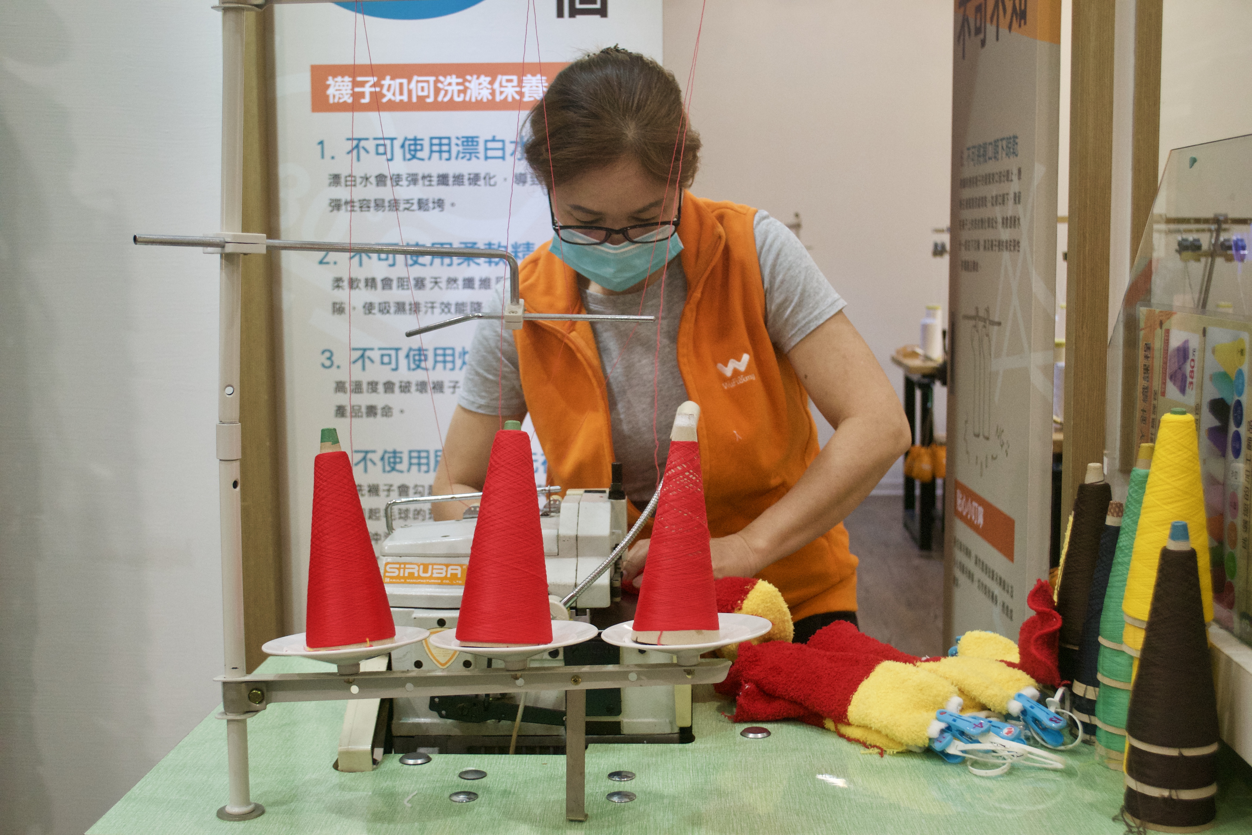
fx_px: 1513
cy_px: 418
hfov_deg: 45.0
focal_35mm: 44
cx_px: 626
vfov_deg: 30.8
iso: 1100
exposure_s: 1/60
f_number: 4.5
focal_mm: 29
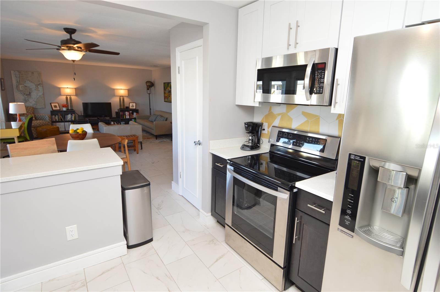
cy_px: 146
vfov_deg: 67.3
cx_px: 220
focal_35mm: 18
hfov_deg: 90.1
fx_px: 220
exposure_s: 1/60
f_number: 4
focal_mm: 12
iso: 400
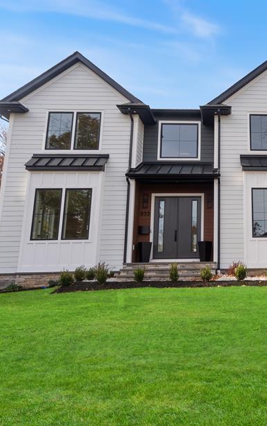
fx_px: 314
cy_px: 202
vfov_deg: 68.3
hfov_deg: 41.3
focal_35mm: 27
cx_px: 255
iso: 100
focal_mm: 16
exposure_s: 1/30
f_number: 8
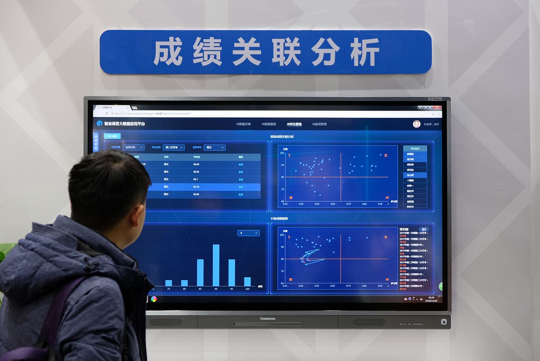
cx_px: 270
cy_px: 180
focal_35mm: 49
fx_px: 736
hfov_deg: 40.3
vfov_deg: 27.6
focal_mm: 32.9
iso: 200
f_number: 3.6
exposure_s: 1/20
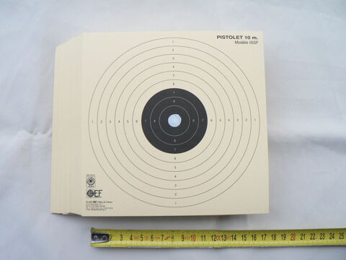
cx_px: 173
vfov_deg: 39.7
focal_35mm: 36
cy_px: 130
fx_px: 360
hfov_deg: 51.4
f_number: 2.8
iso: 80
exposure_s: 1/25
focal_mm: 6
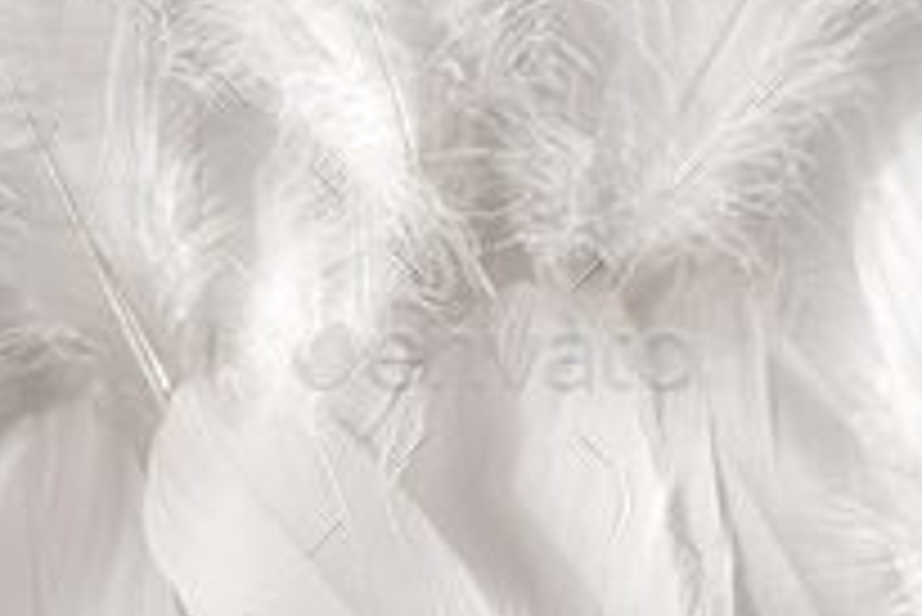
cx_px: -193
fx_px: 3690
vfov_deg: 9.5
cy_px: 567
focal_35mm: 144
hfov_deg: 13.8
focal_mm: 50
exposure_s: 1/200
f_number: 2
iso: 80
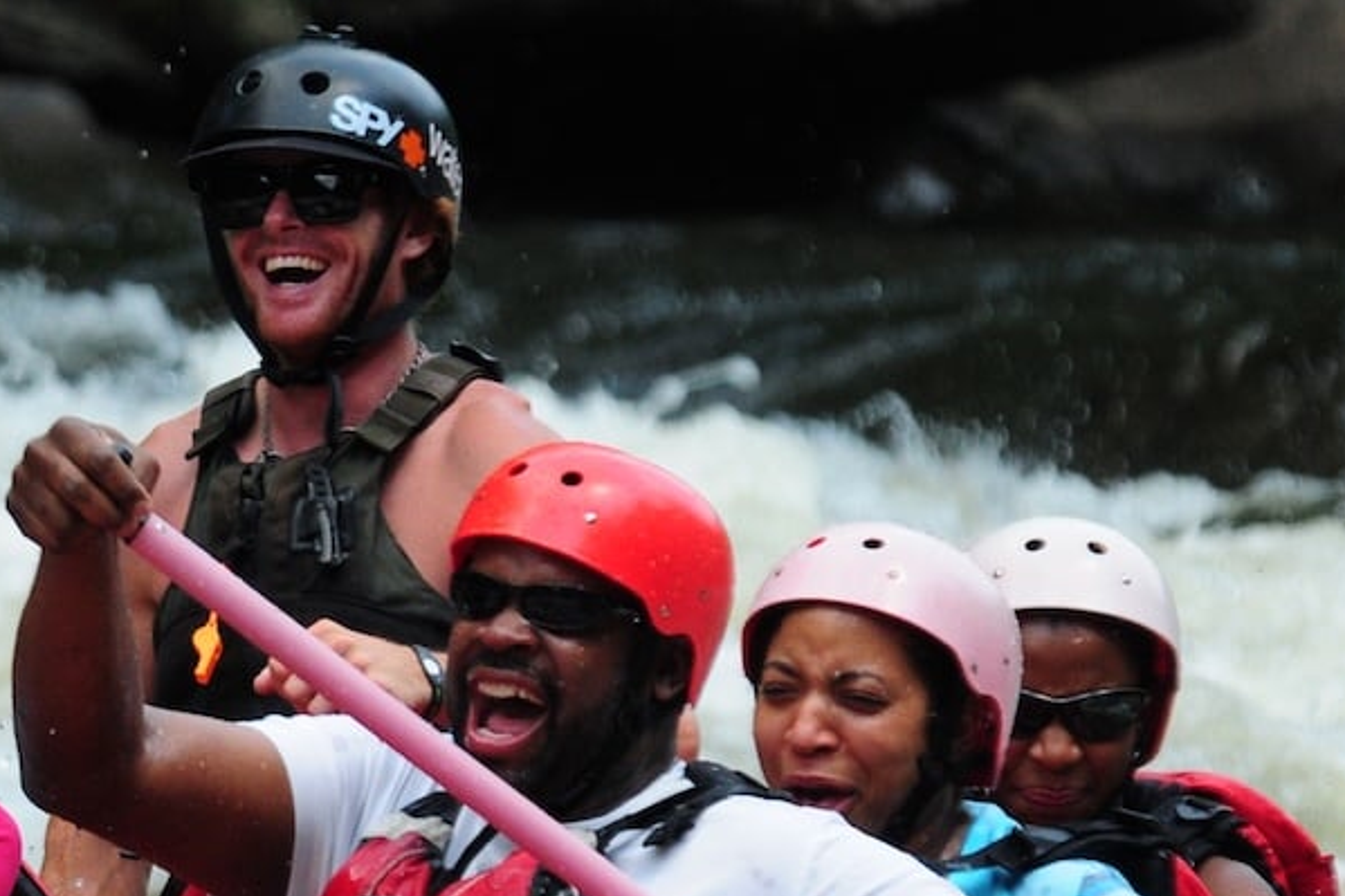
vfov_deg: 1.1
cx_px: -63
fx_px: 44856
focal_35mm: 1201
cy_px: 760
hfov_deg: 1.7
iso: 640
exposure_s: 1/800
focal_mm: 300
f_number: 5.6
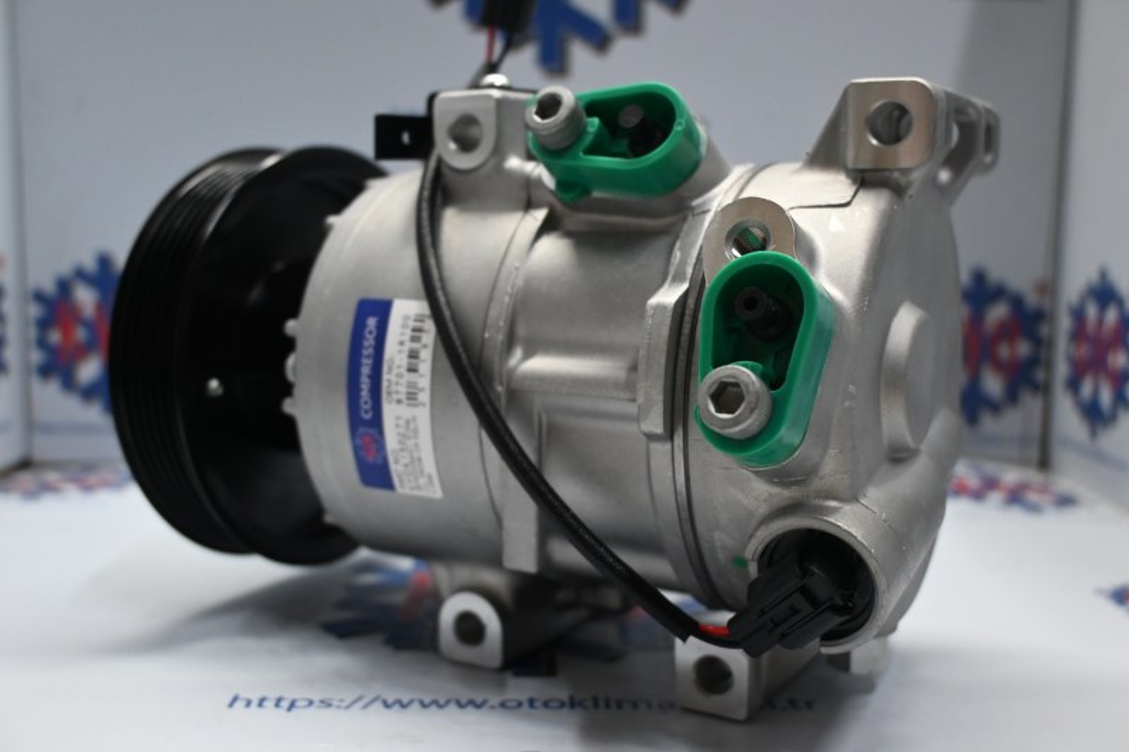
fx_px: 1176
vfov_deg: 35.5
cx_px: 564
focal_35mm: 38
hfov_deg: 51.3
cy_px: 376
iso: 1250
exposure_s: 1/125
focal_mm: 25
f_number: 4.2
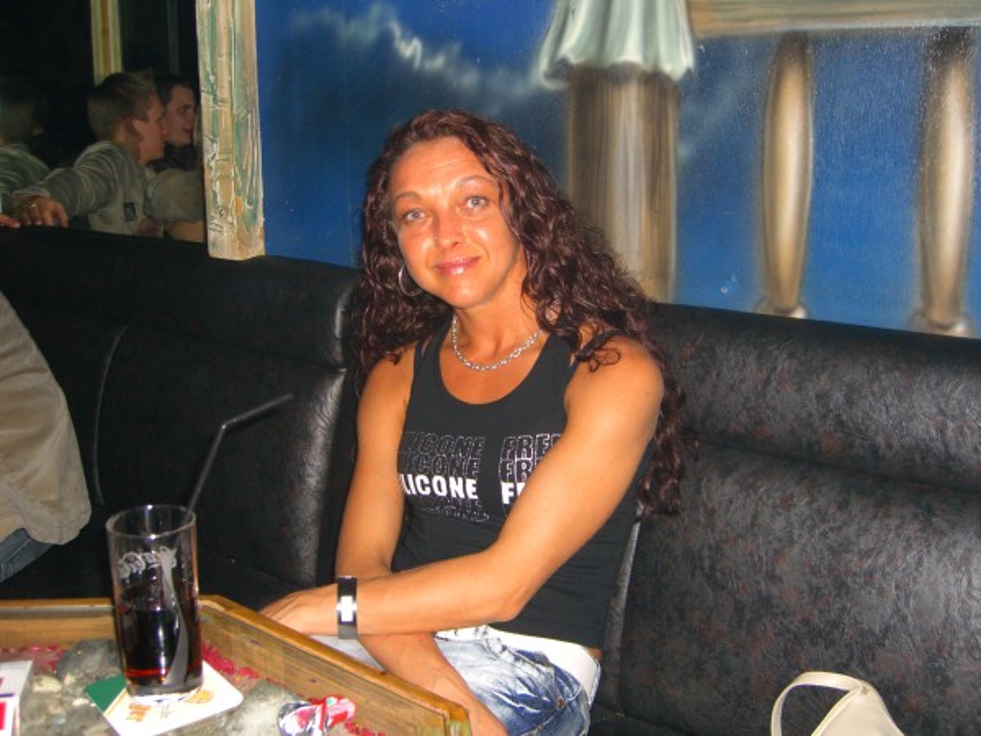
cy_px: 368
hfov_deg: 49.0
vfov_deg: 37.7
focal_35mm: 38
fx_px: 1077
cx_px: 490
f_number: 2.8
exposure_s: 1/60
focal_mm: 7.9
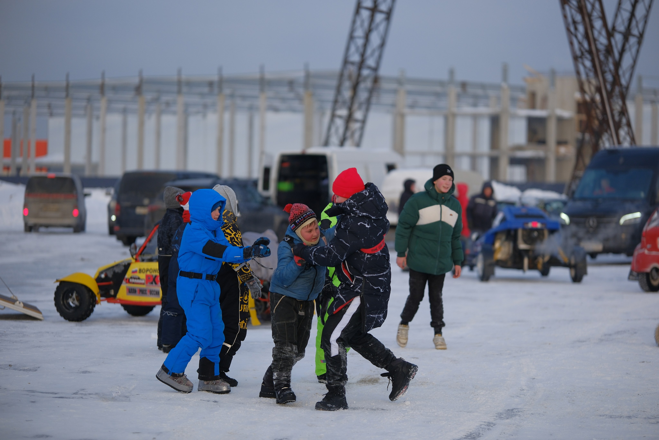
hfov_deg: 18.1
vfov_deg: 12.1
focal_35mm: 113
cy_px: 220
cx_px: 330
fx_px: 2068
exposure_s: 1/5800
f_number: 1.2
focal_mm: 75
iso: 160
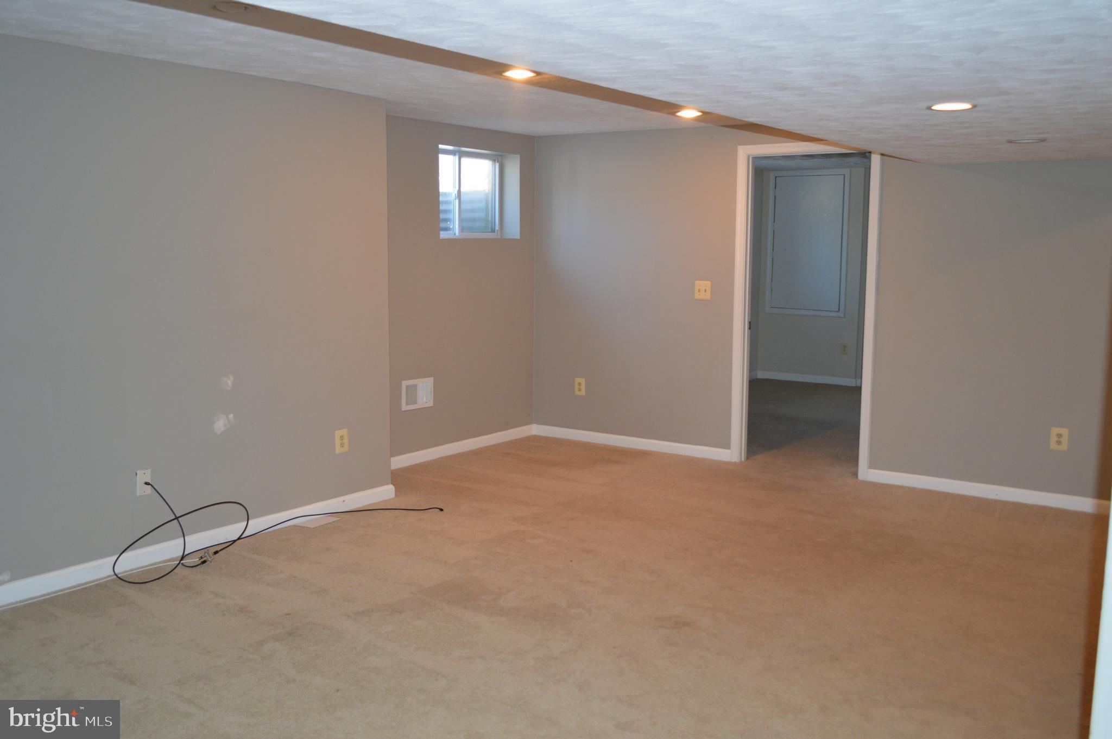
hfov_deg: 57.3
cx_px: 556
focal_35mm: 33
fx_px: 1018
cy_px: 370
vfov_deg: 39.9
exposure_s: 1/60
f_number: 3.8
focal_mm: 22
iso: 500
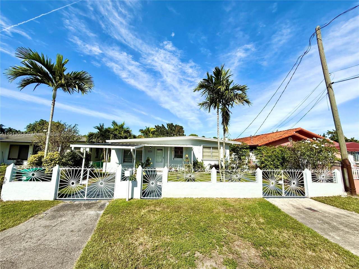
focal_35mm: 14
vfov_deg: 85.7
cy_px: 134
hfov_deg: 102.1
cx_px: 180
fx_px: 145
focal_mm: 2.22
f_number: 2.2
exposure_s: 1/3891
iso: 50
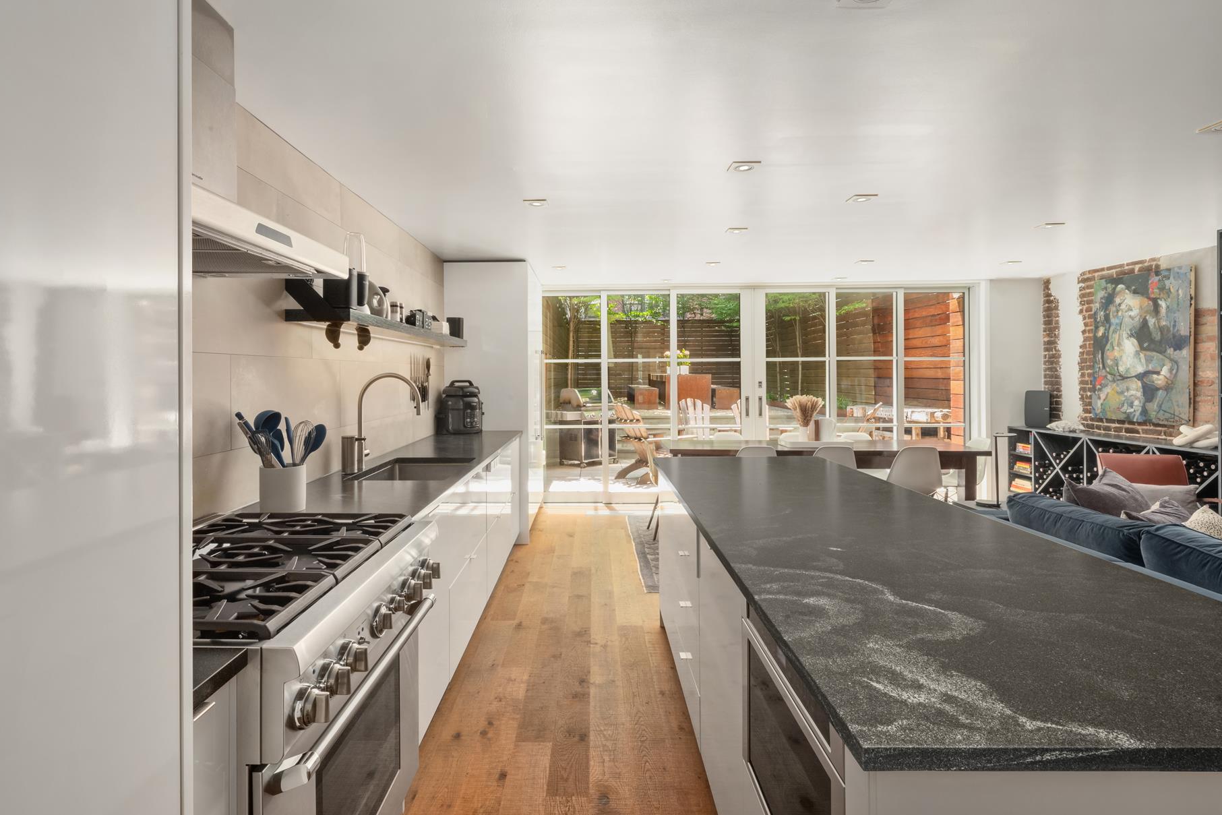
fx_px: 611
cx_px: 588
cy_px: 388
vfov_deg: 67.4
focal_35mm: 18
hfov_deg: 90.0
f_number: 22
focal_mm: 17
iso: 500
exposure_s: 2.5
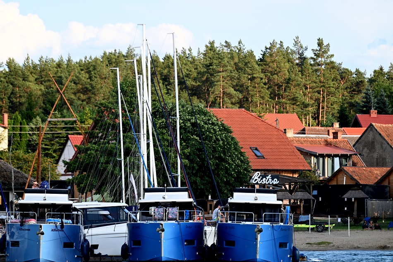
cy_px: 131
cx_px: 196
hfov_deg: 7.6
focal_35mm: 270
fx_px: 2948
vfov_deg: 5.1
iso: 320
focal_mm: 270
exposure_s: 1/500
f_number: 5.6
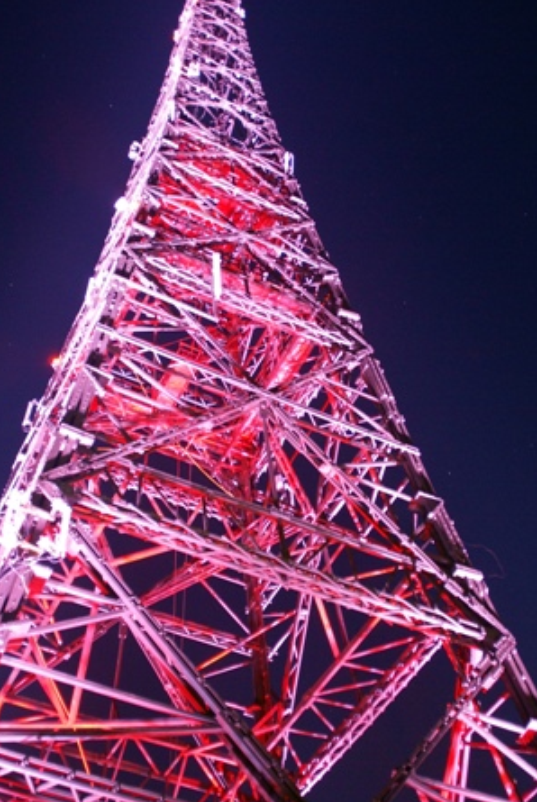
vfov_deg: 41.8
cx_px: 268
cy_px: 347
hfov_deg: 28.7
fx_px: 1048
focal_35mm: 47
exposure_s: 4
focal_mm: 24
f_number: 3.5
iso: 400
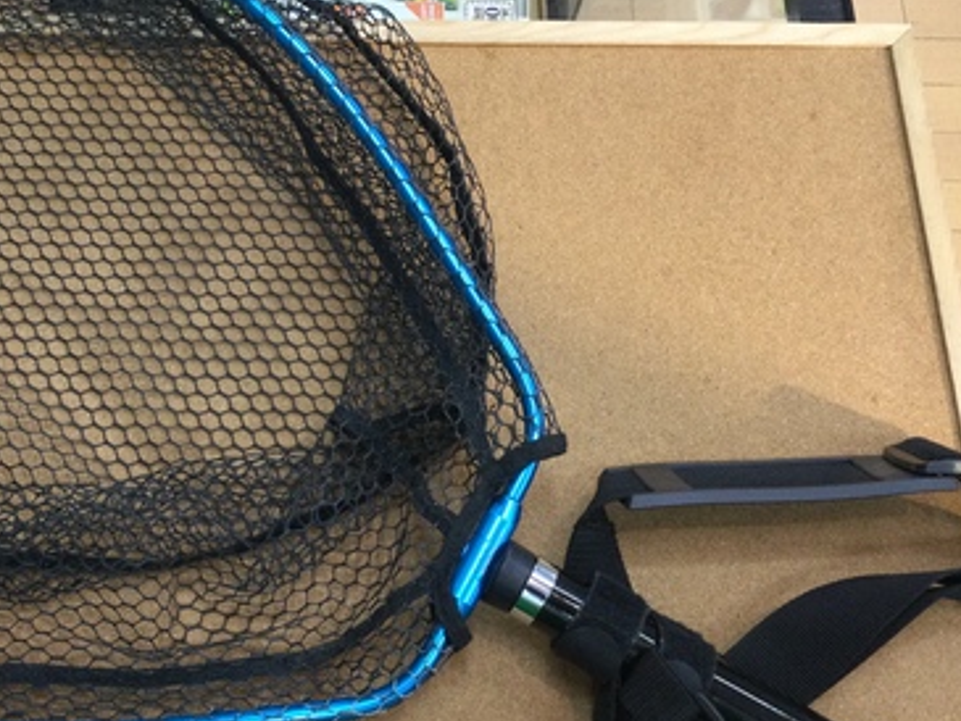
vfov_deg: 28.6
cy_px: 371
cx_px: 298
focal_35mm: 51
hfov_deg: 37.0
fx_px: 1416
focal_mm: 3.3
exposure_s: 1/30
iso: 50
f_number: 2.4
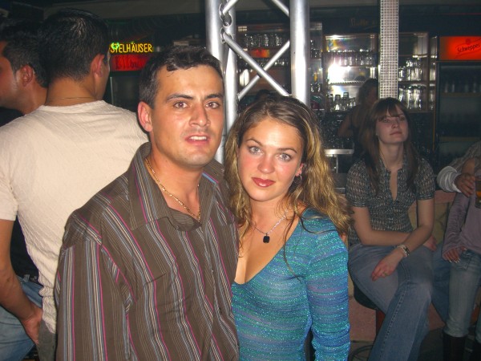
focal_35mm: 38
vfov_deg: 37.7
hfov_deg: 49.0
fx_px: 528
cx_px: 240
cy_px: 180
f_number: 2.8
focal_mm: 7.9
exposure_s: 1/60
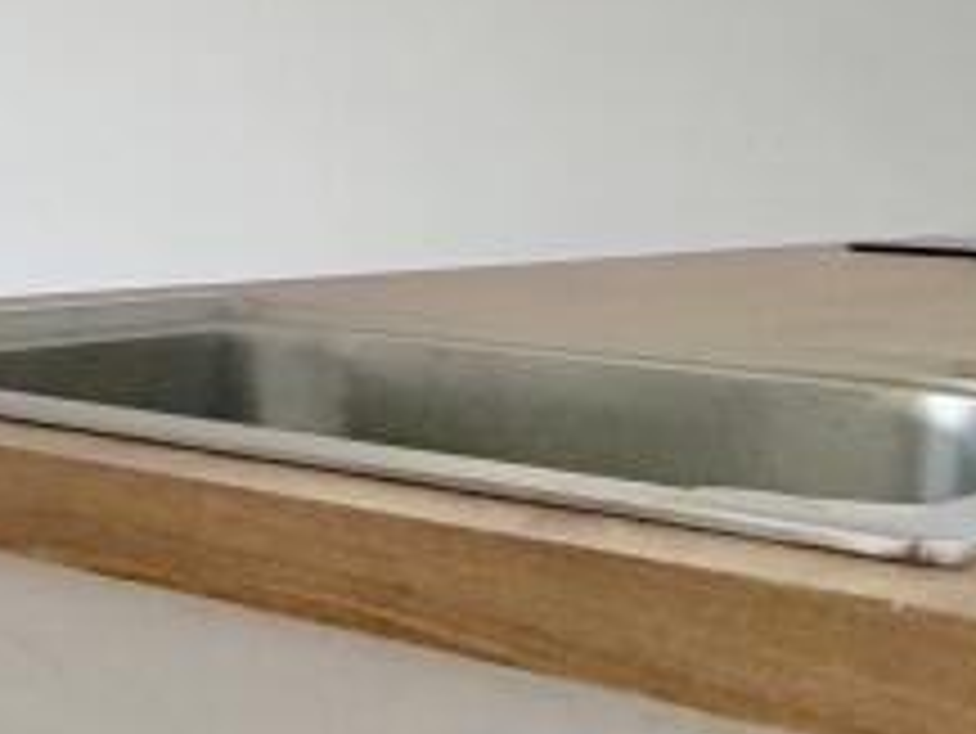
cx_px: -1196
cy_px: 90
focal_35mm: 66
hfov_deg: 16.7
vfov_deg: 21.8
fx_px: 1862
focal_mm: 2.22
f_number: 2.2
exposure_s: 1/60
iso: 320
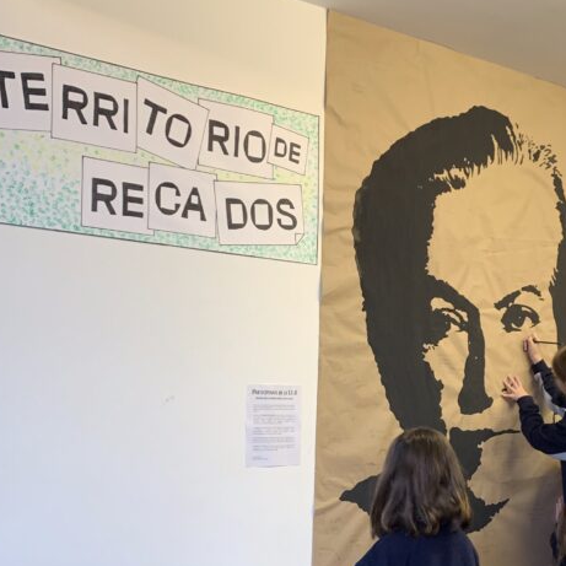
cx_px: 395
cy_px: 405
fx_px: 943
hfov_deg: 33.0
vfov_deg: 32.9
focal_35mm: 51
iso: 160
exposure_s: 1/60
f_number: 1.8
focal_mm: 4.25
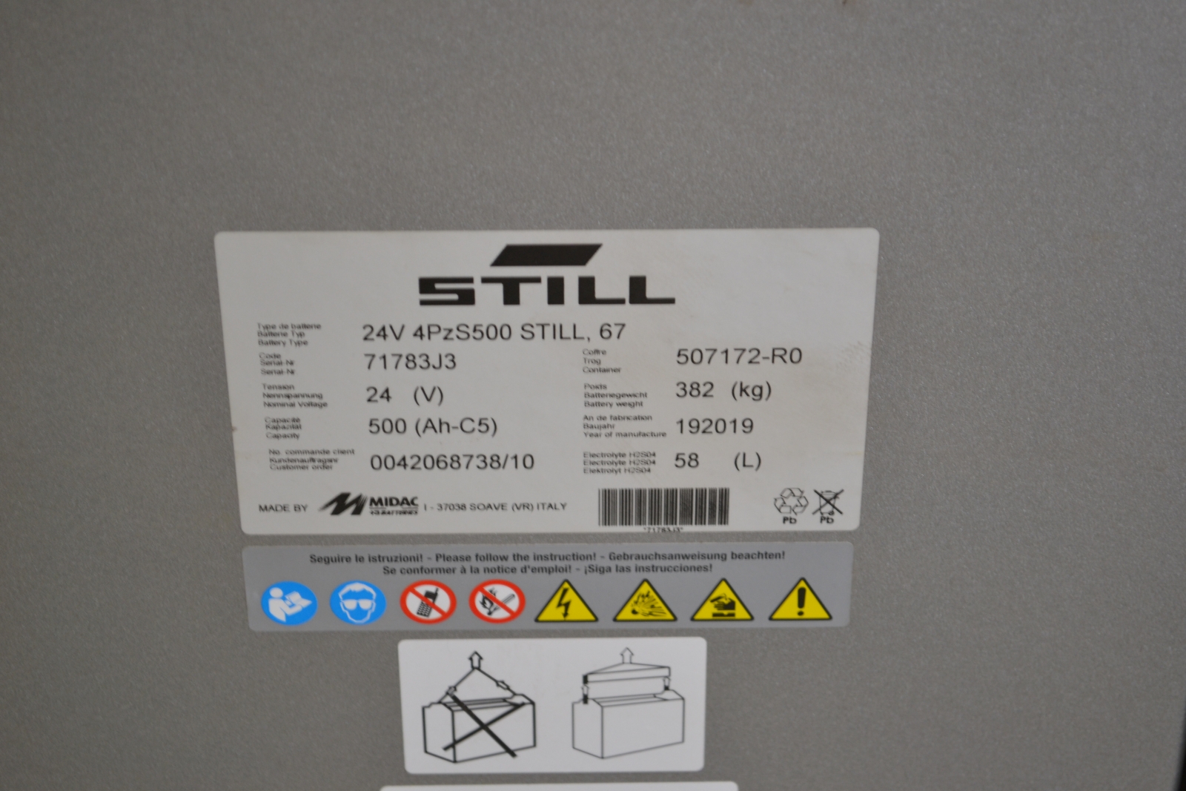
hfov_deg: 24.6
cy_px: 396
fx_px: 2718
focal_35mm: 82
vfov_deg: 16.6
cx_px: 593
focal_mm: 55
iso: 400
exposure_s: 1/15
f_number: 5.6
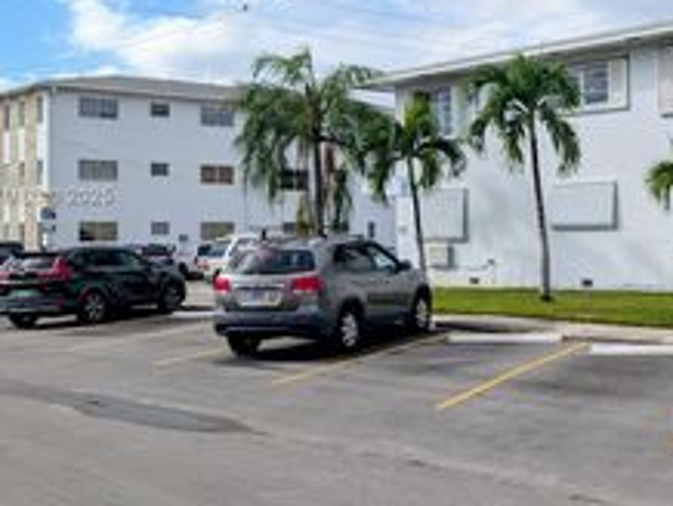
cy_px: 197
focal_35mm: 55
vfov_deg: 26.5
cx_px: 574
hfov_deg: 33.5
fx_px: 1070
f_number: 1.68
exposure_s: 1/893
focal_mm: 6.9
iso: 21
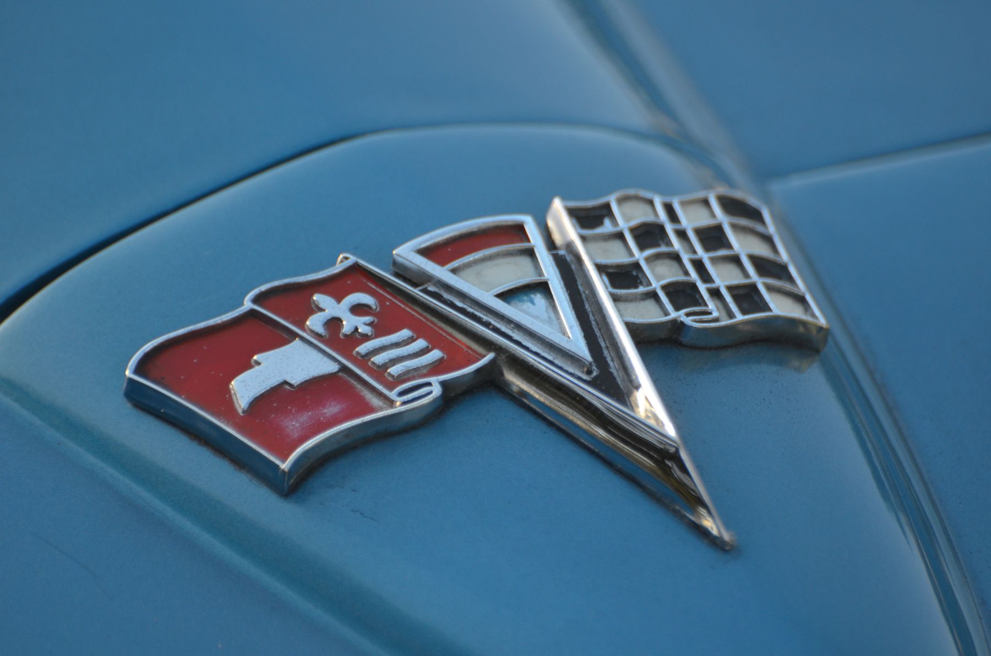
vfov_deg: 3.4
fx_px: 11125
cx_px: 496
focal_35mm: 405
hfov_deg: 5.1
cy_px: 328
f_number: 5.6
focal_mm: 270
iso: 400
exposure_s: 1/350
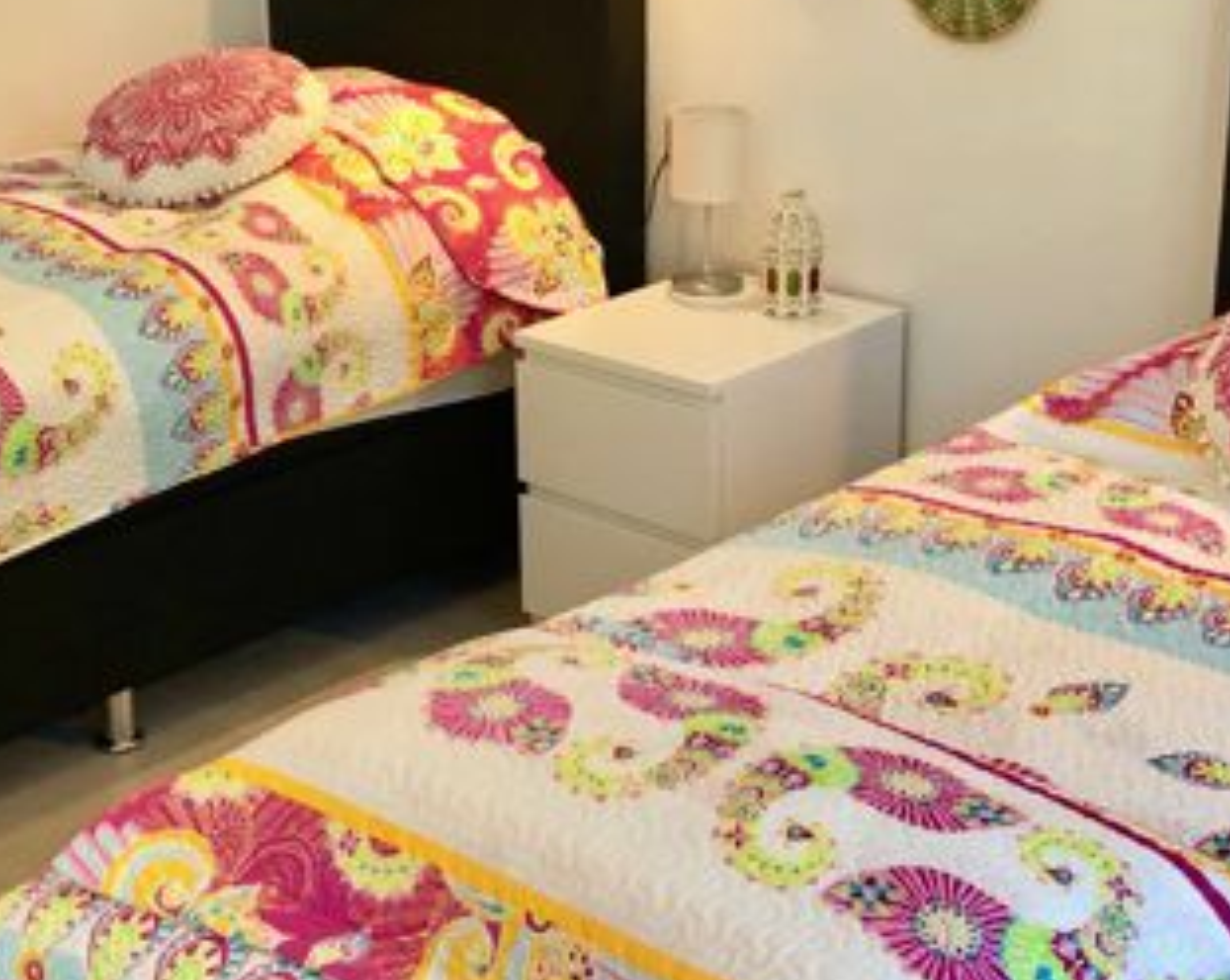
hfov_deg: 30.5
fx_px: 2254
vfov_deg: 24.5
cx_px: 548
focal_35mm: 62
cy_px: 348
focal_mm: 3.99
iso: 40
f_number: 1.8
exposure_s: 1/33
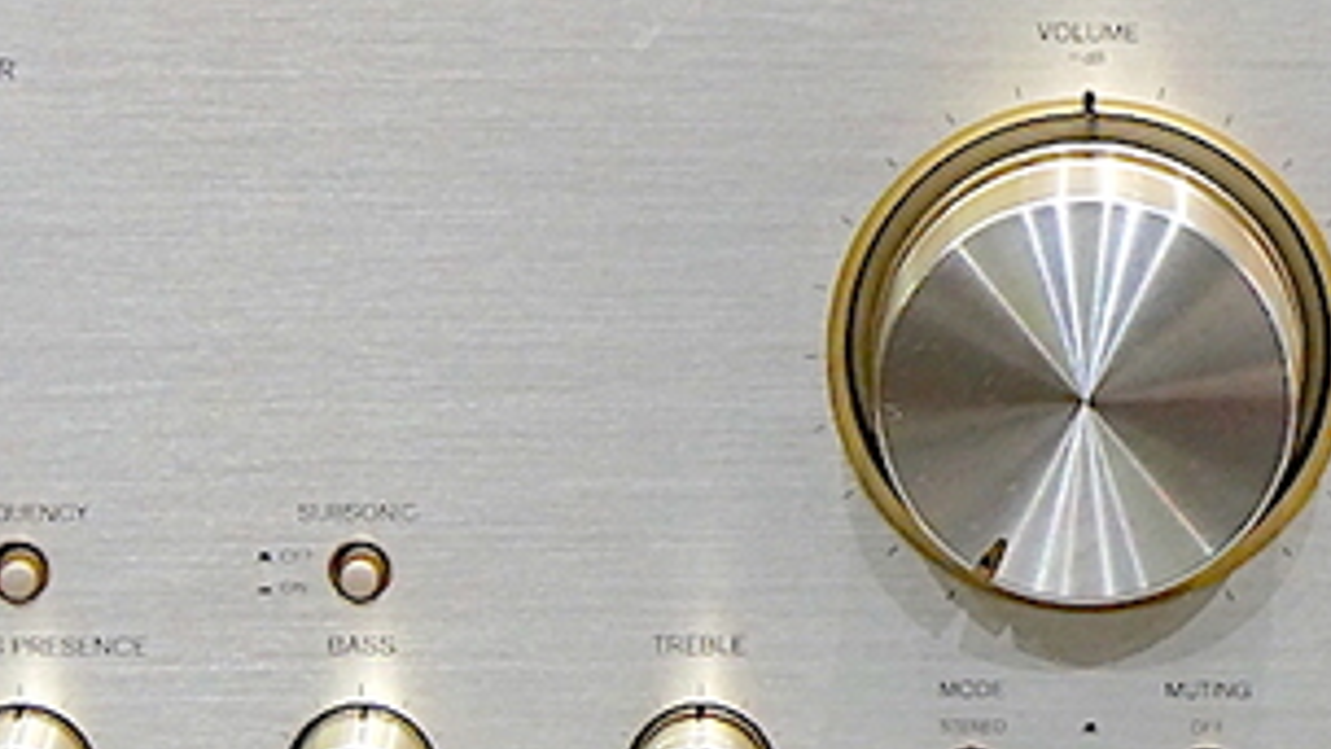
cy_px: 346
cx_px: 898
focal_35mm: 395
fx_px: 13941
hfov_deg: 5.5
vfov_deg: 3.1
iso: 200
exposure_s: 1/15
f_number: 5.1
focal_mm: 20.6
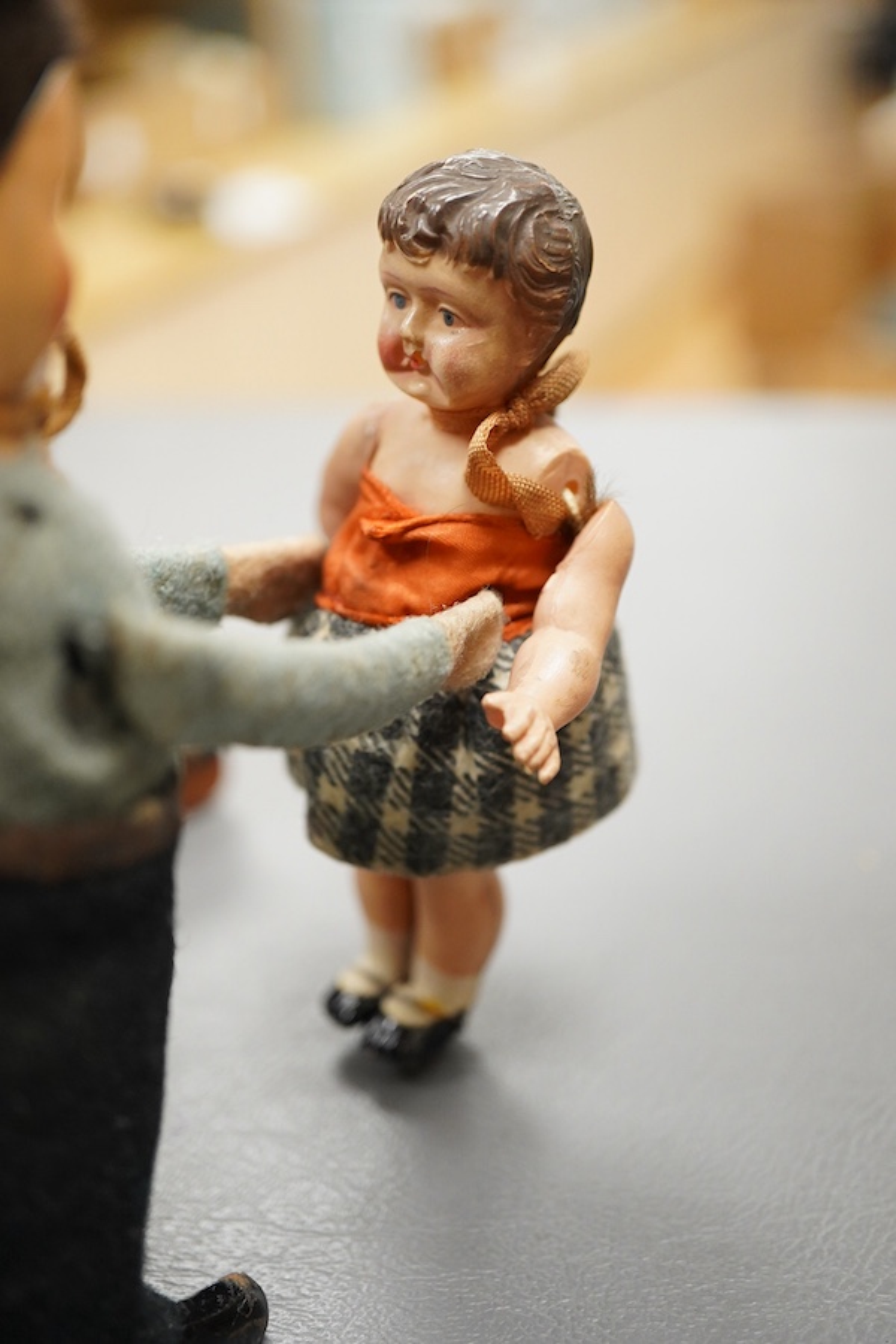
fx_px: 1680
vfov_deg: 43.6
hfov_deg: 29.9
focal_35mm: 45
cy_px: 672
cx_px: 448
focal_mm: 30
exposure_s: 1/125
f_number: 3.5
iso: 1250
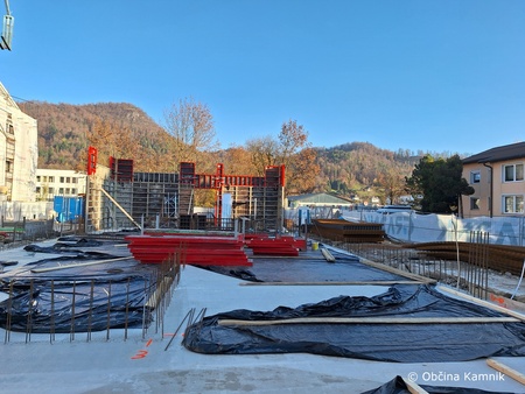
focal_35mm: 23
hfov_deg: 73.9
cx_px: 262
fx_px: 349
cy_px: 197
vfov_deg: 58.9
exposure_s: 1/1387
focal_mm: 5.54
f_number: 1.8
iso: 40
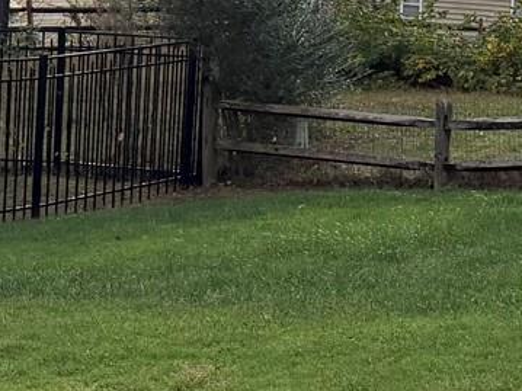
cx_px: 976
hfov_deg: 12.9
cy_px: 22
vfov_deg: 10.7
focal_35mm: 137
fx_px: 2065
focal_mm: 6.76
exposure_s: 1/2801
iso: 100
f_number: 1.78
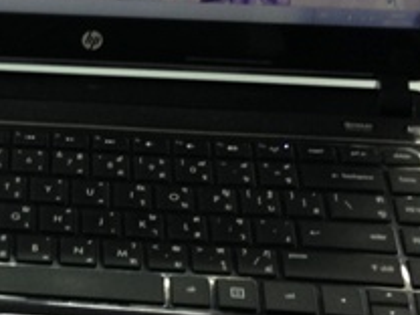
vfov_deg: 11.6
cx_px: -164
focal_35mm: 127
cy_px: 42
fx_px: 1541
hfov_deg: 14.7
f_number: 2.4
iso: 100
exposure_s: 1/20
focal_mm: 4.12
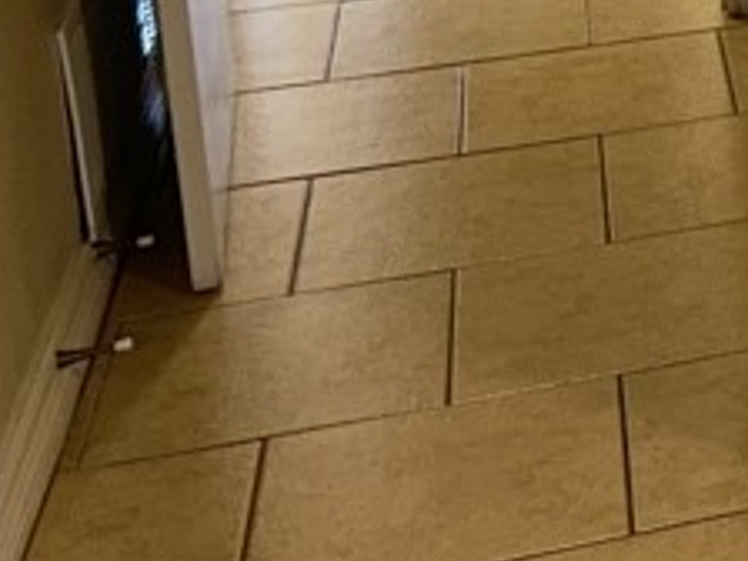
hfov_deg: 13.5
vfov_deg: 11.5
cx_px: 1610
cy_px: -461
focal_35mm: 119
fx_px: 2571
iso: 40
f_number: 1.5
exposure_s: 1/40
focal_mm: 5.7
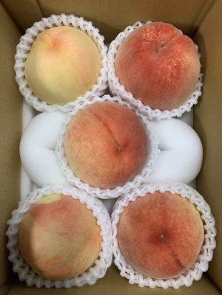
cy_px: 148
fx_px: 222
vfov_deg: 67.3
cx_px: 111
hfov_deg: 53.1
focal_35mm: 26
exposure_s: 1/60
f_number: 1.8
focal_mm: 4.25
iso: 100
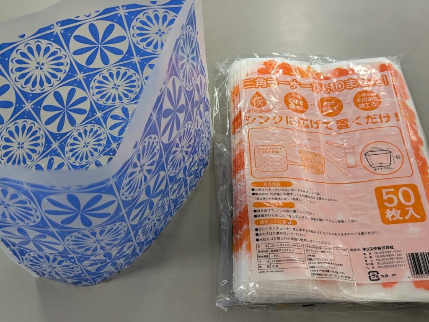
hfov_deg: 59.9
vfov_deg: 46.8
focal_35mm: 30
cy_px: 169
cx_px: 199
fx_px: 372
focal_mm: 6.9
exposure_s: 1/122
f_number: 1.68
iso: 22
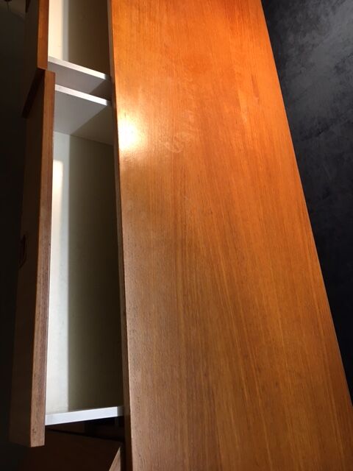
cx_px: 176
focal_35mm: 29
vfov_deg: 61.7
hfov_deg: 48.2
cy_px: 236
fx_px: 394
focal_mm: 4.15
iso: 100
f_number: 2.2
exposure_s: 1/33
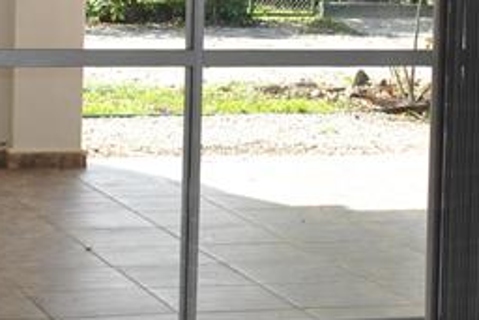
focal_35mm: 156
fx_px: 2077
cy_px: 10
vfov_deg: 8.8
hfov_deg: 13.2
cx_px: 245
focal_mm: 26
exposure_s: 1/200
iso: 100
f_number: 4.5
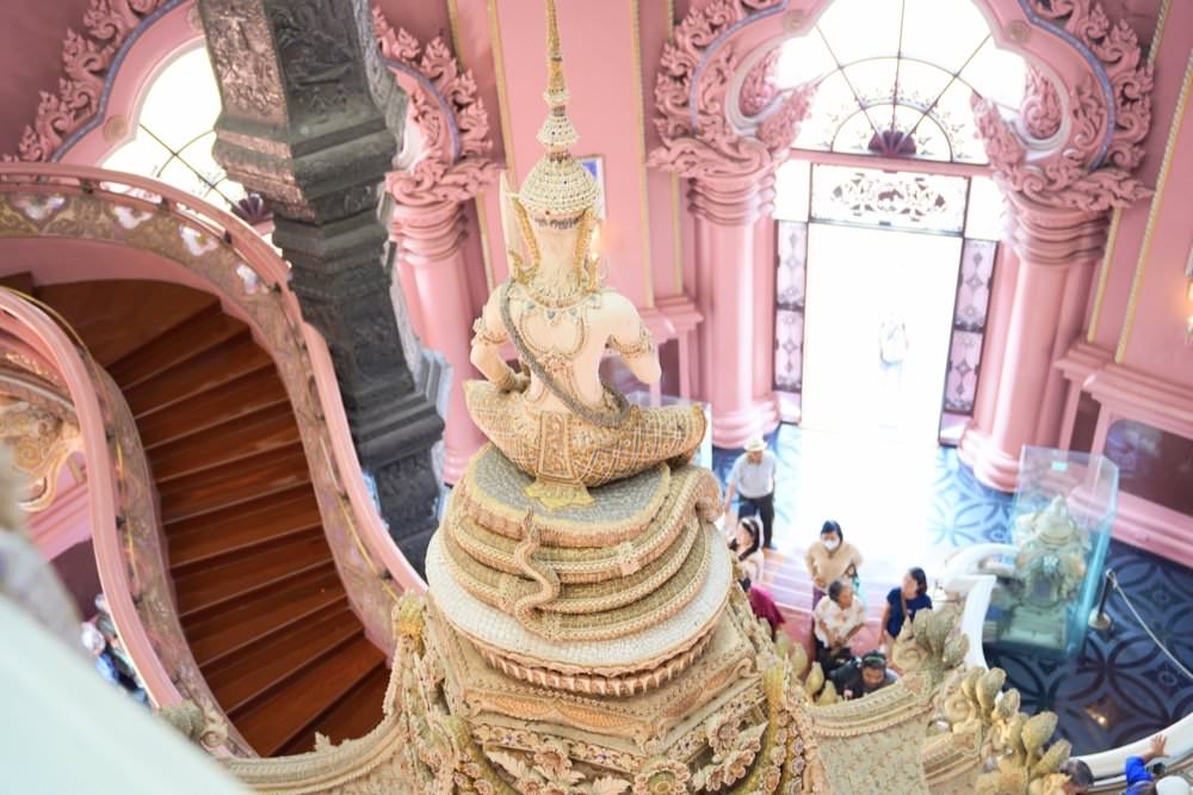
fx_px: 1259
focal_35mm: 38
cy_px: 398
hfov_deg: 50.7
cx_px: 596
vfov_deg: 35.0
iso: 400
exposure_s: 1/40
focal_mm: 38
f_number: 2.8
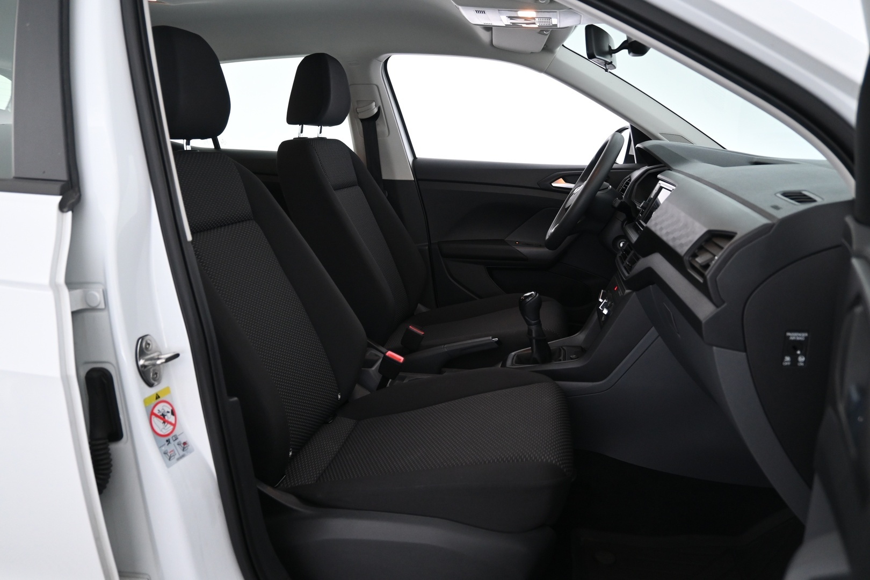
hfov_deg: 68.9
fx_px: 634
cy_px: 290
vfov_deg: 49.1
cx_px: 435
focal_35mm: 26
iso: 1250
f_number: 3.5
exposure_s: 1/30
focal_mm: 17.5
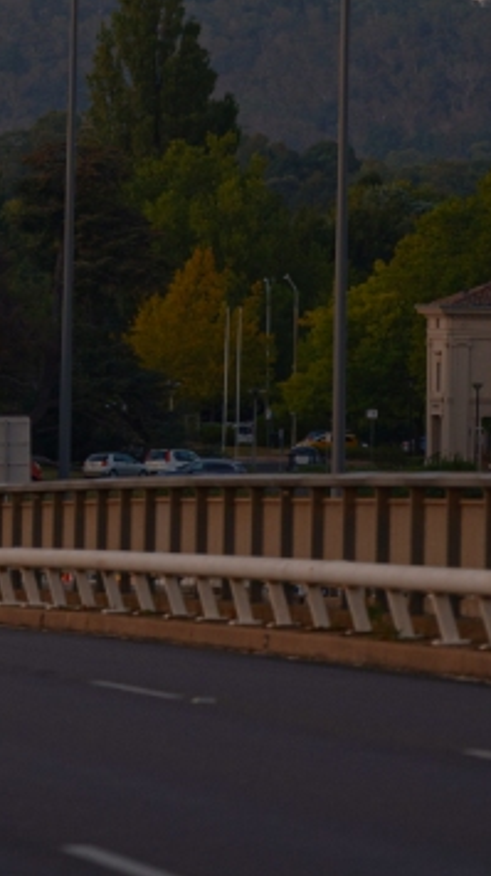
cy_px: -866
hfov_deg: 3.0
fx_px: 9306
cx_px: -500
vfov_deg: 5.3
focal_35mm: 401
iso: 200
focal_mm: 110
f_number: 2
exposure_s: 1/600
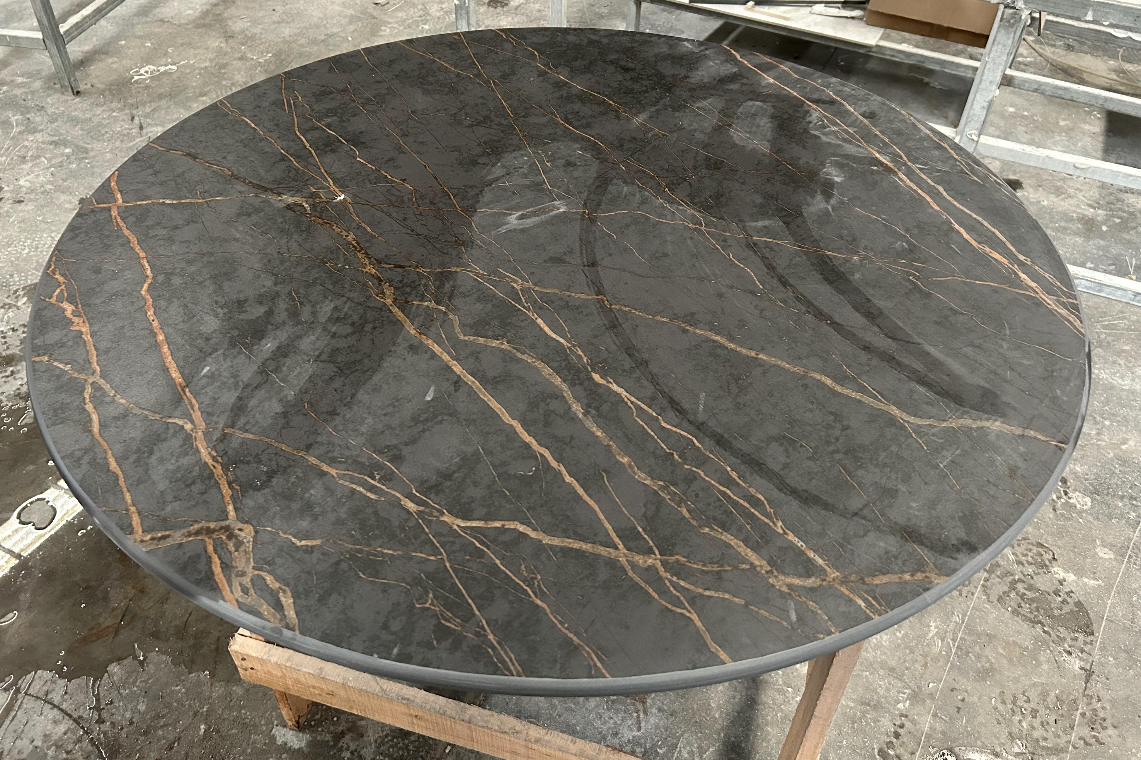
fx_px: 887
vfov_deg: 46.3
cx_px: 585
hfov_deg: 65.5
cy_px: 343
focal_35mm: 28
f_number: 1.5
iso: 640
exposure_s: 1/40
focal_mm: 5.7
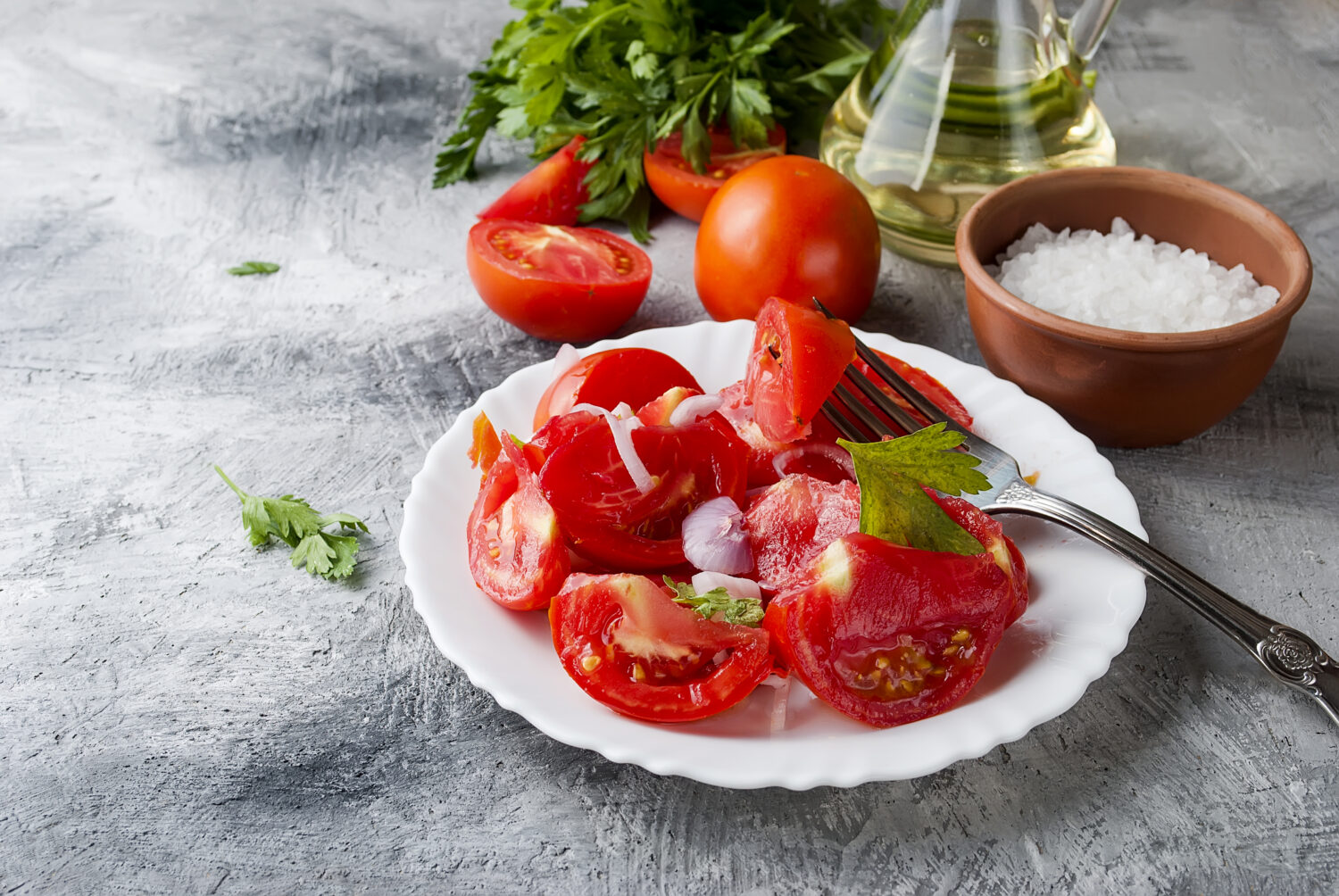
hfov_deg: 33.4
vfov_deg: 22.7
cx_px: 670
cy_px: 448
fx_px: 2234
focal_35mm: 60
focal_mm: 40
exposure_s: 1/125
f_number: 8
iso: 100
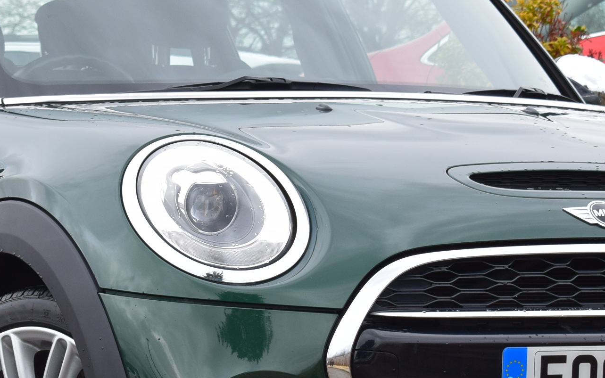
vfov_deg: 6.7
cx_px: 257
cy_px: 243
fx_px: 3235
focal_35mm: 196
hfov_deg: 10.7
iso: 400
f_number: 9
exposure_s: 1/125
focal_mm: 55
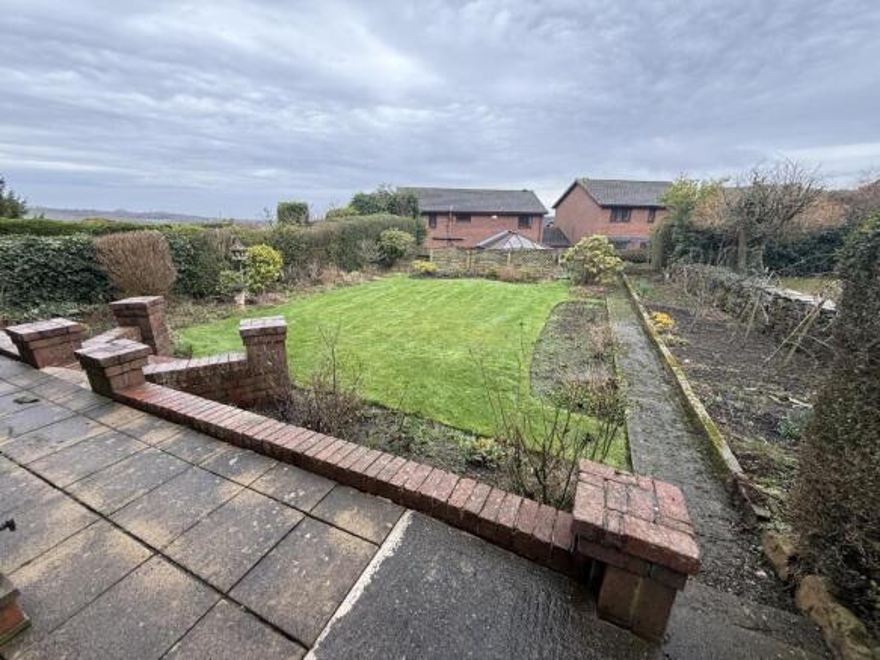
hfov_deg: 102.1
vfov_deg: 85.7
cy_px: 330
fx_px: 356
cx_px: 440
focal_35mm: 14
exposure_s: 1/109
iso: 64
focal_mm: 2.22
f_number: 2.2
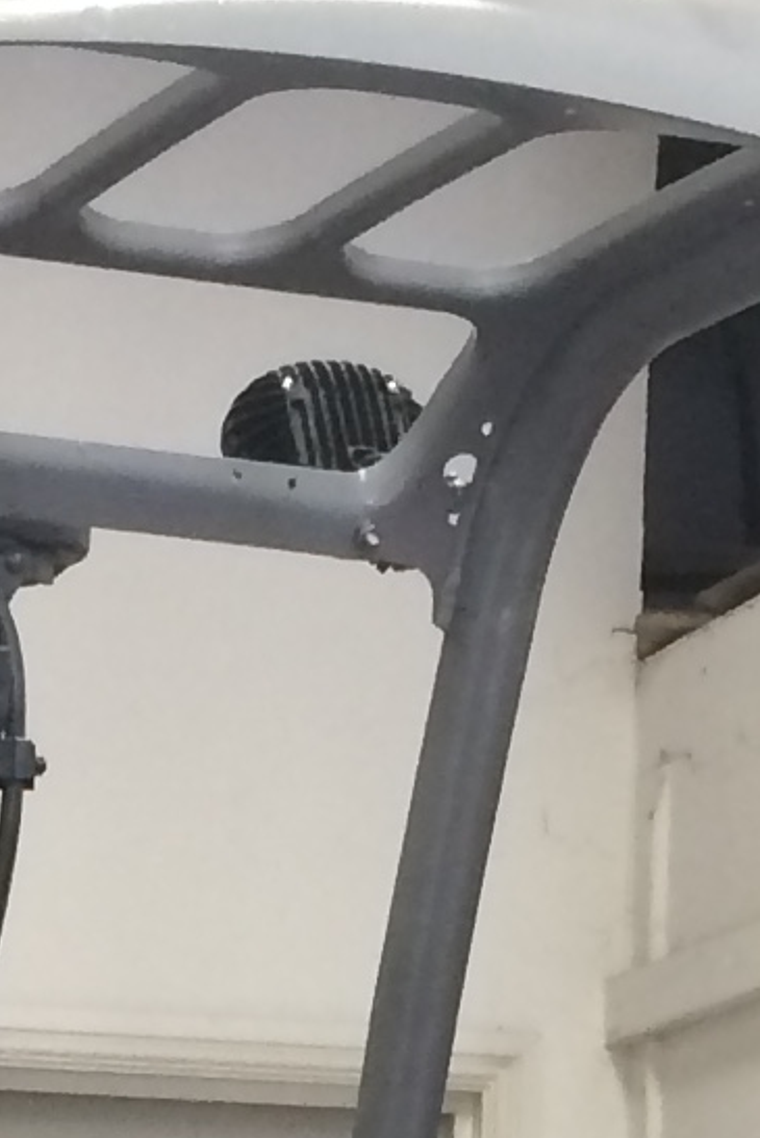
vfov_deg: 10.6
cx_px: 162
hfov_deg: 7.6
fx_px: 5696
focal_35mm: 180
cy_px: 2135
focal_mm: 4.15
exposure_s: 1/33
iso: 64
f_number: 2.2
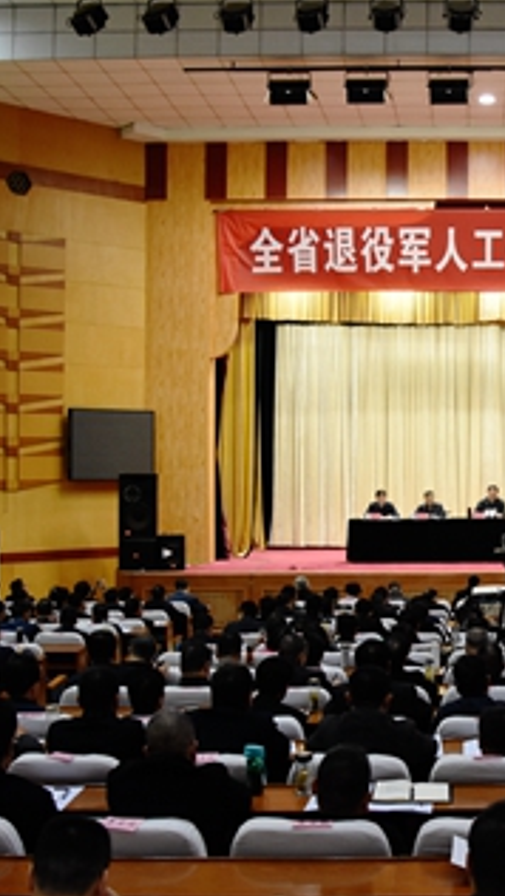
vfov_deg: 47.3
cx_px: 488
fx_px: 1023
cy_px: 445
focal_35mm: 43
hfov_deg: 26.5
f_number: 3.5
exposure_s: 1/125
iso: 1600
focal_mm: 18
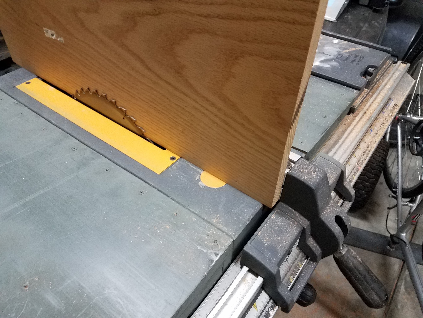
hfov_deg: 67.3
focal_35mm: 26
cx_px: 212
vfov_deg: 53.1
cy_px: 159
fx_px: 318
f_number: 1.7
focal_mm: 4.2
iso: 250
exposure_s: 1/24
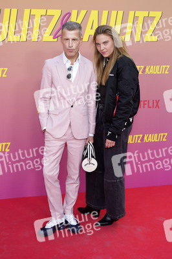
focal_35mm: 48
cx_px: 86
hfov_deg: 28.0
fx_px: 345
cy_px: 130
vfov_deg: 41.1
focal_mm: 48
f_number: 6.3
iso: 640
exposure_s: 1/160
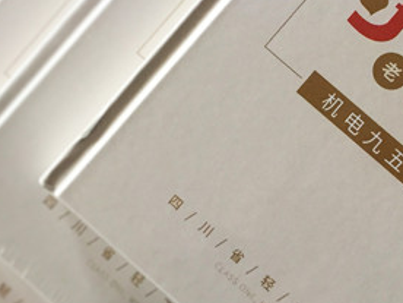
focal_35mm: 83
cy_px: 91
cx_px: 299
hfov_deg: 23.3
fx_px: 966
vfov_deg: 17.7
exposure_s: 1/33
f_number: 2.2
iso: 160
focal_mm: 4.15
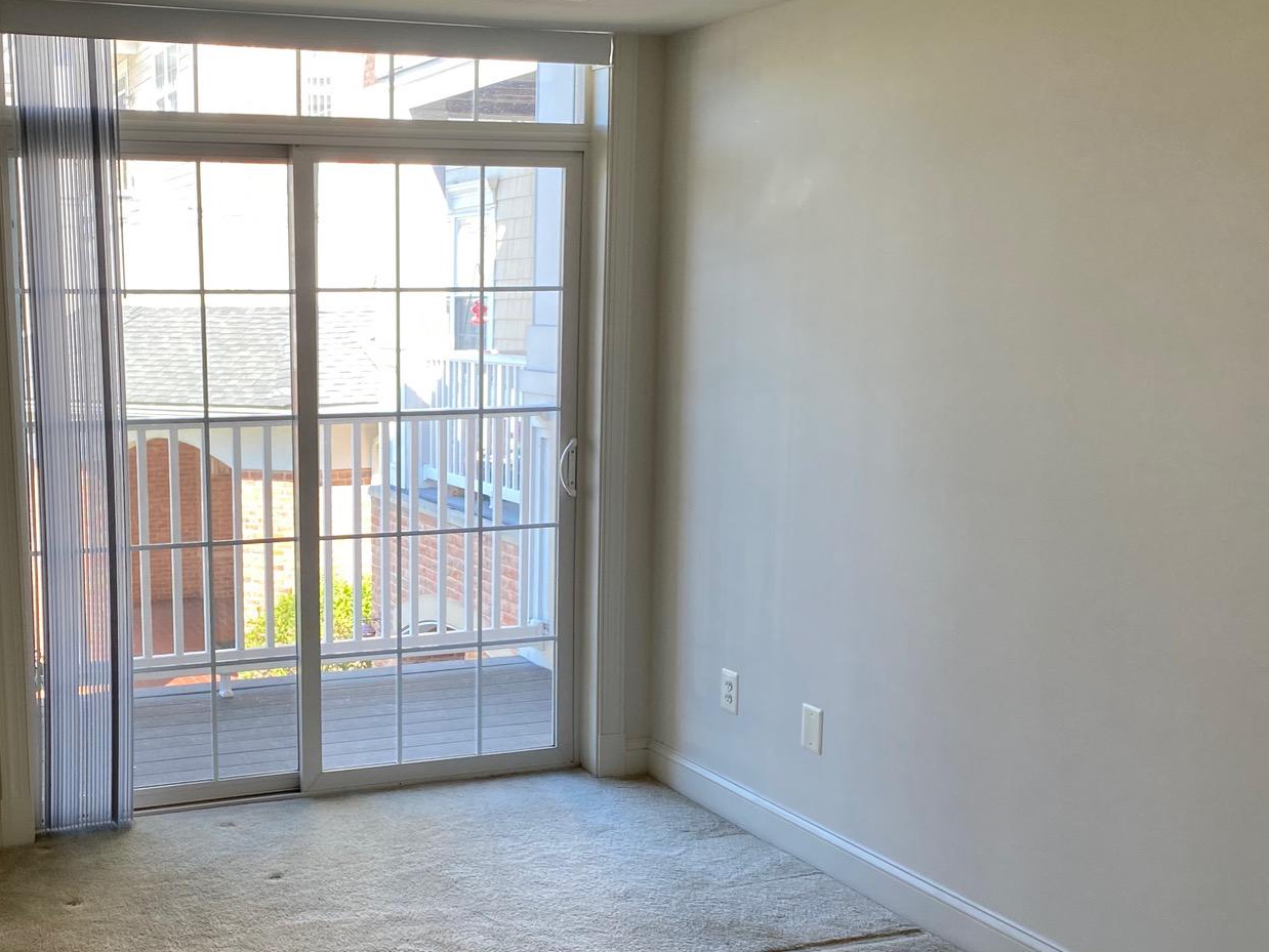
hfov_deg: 42.8
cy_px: 601
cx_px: 359
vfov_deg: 33.4
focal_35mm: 43
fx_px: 1577
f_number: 1.8
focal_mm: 4.25
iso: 40
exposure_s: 1/122
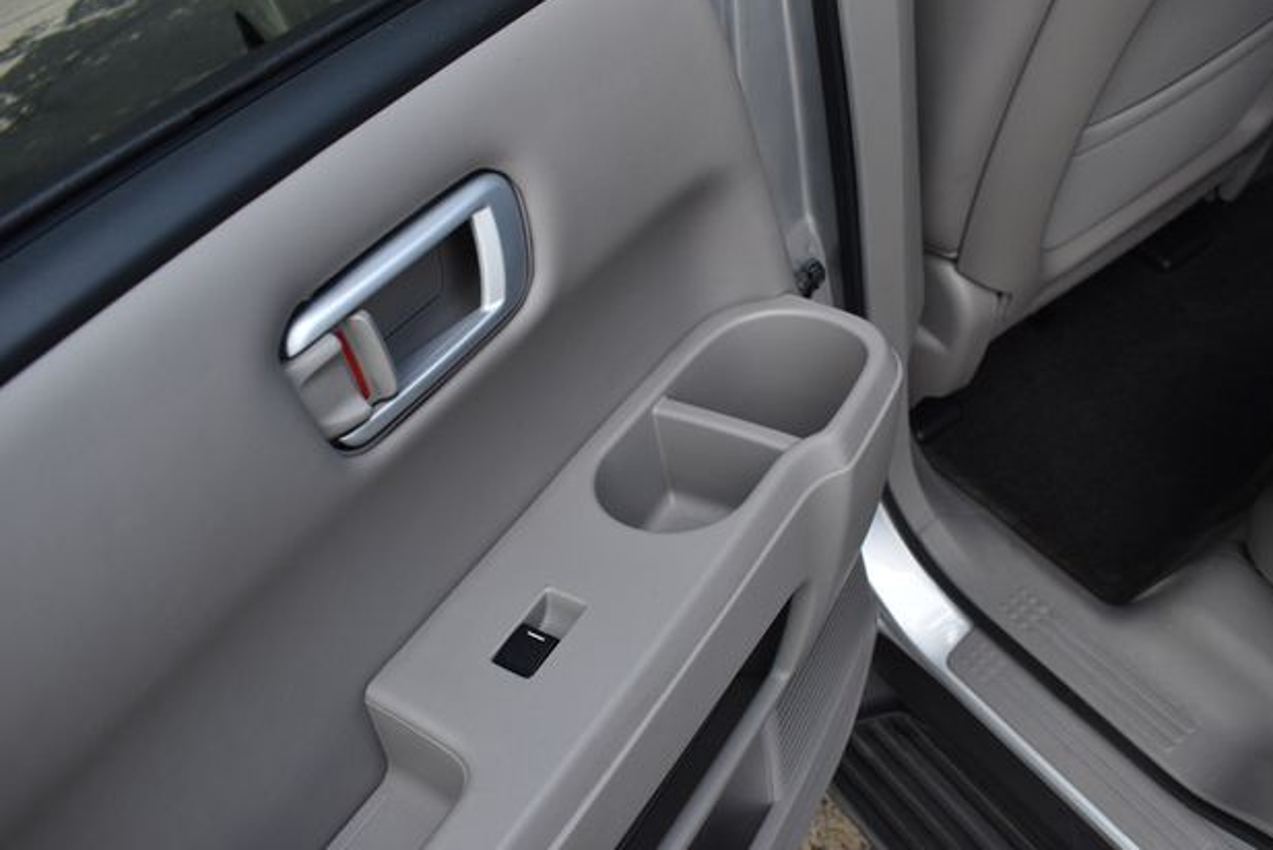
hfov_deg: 65.4
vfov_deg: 46.4
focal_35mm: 28
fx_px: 991
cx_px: 627
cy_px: 432
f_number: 5.6
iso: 320
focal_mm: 18
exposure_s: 1/250
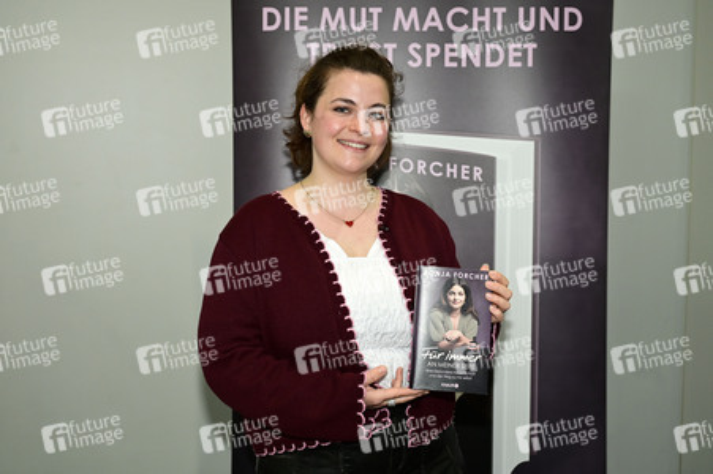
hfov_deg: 46.4
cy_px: 237
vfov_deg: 31.8
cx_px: 356
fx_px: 831
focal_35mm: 42
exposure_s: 1/200
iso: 1600
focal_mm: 42
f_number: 5
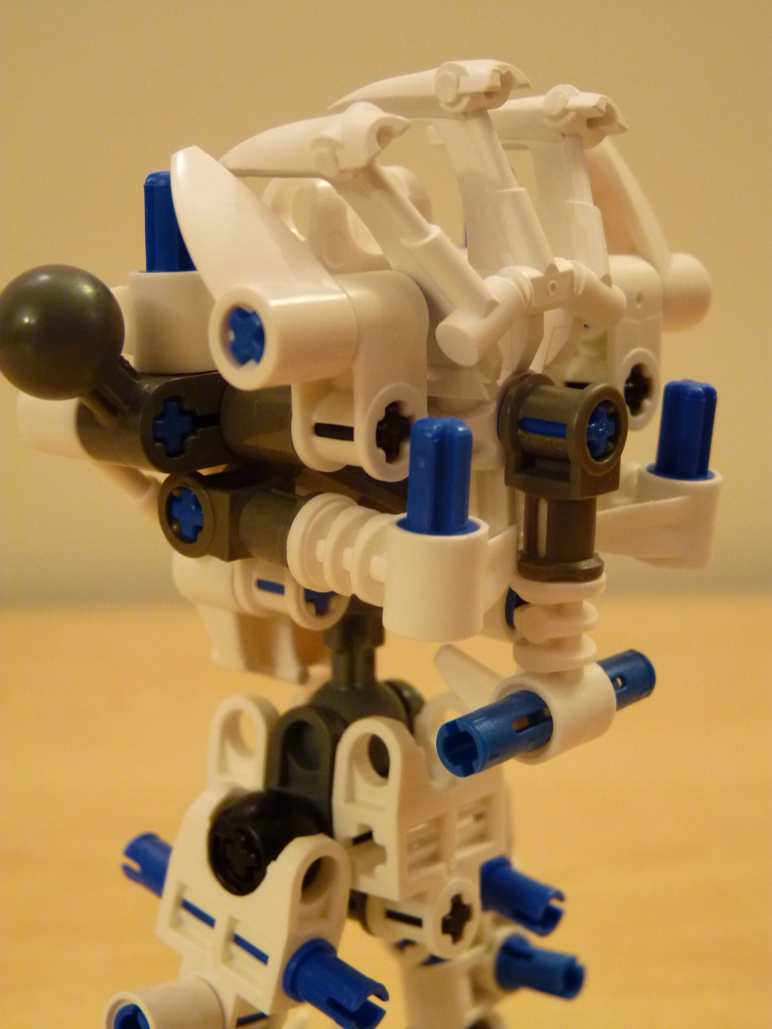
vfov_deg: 34.9
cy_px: 514
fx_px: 1635
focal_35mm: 55
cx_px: 386
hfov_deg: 26.6
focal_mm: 9.9
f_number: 3.2
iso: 400
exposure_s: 1/13
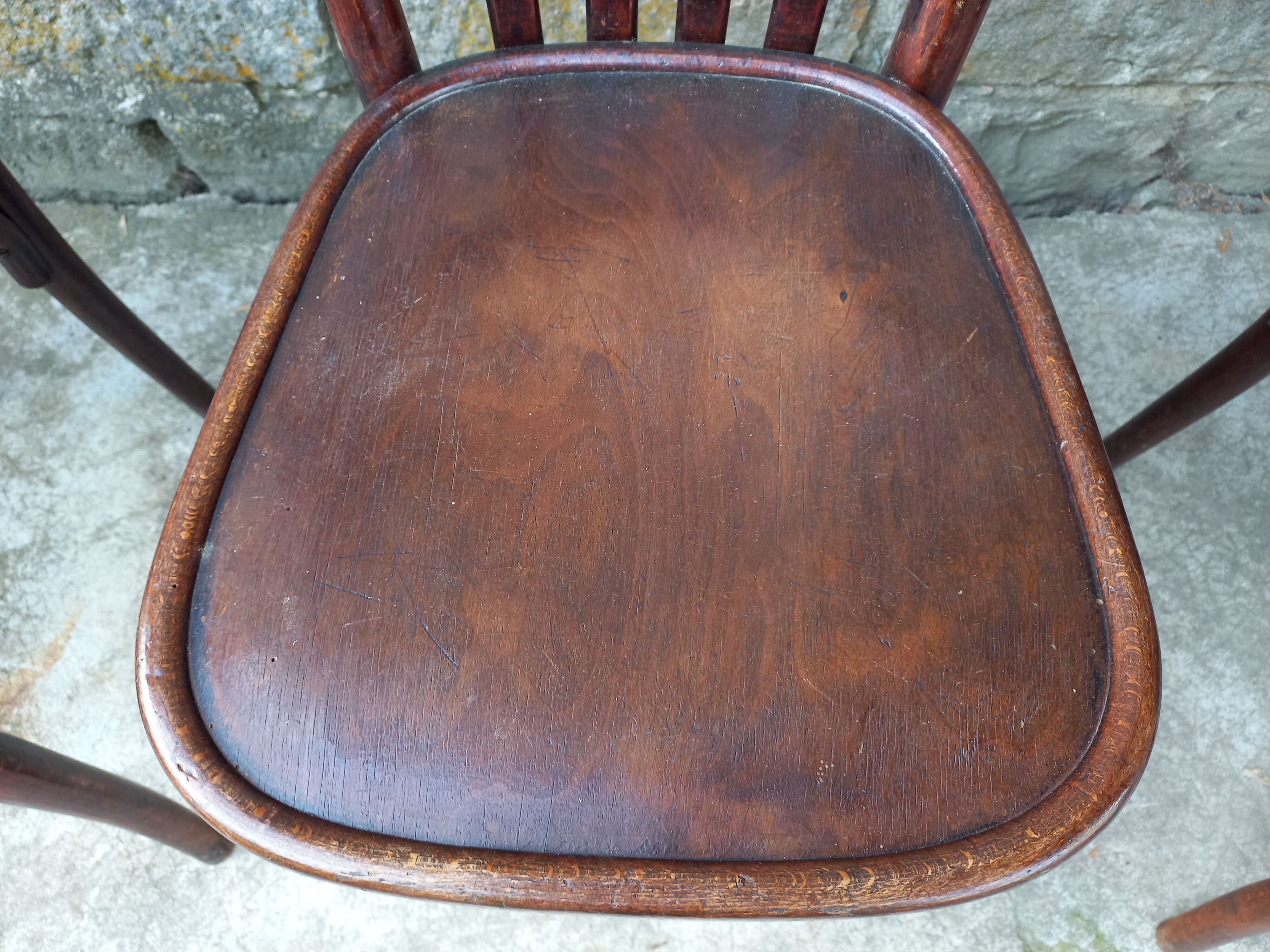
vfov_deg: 54.9
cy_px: 476
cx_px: 635
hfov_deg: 69.4
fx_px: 917
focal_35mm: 25
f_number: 1.8
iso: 100
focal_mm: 4.65
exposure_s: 1/50
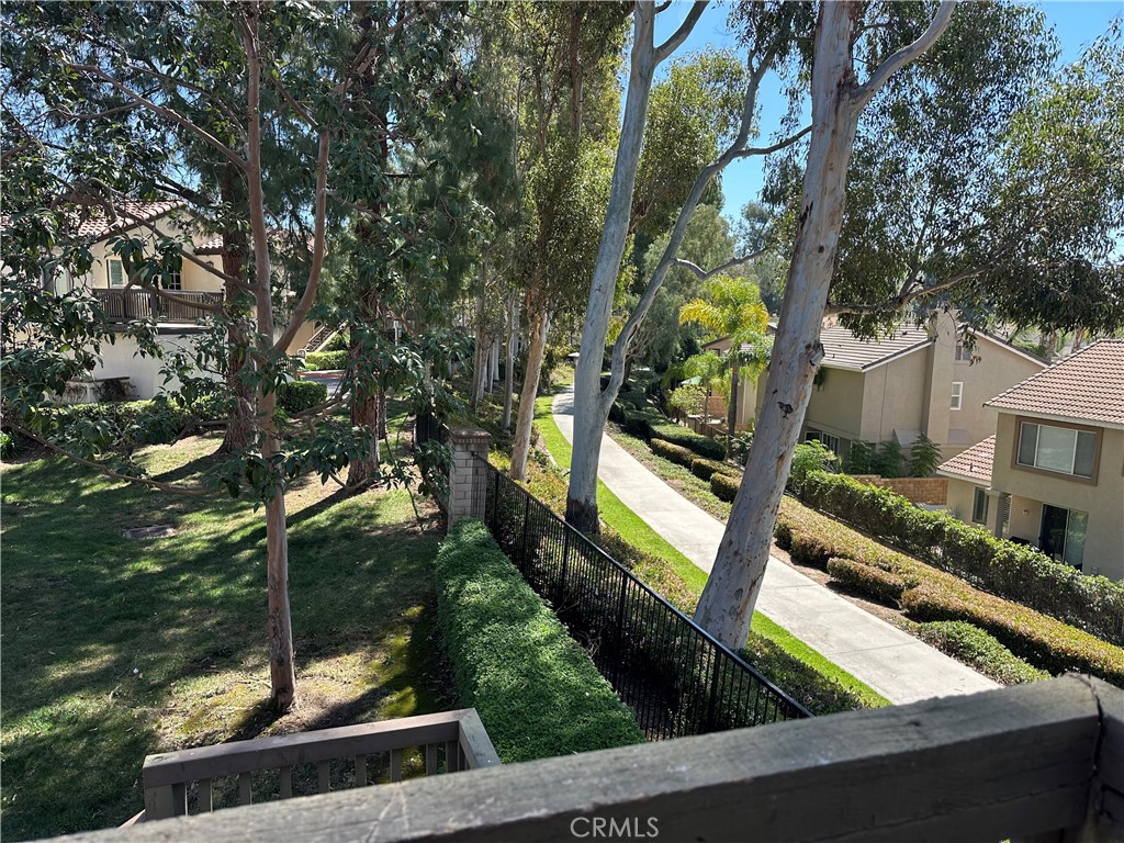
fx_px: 779
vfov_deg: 56.8
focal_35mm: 24
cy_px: 422
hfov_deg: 71.6
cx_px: 562
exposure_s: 1/1171
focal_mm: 6.86
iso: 80
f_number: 1.78
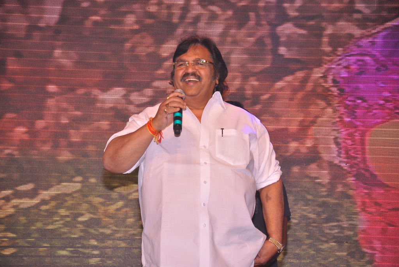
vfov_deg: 8.7
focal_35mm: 159
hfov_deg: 13.0
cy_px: 134
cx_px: 200
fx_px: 1757
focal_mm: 105
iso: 200
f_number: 5.6
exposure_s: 1/160
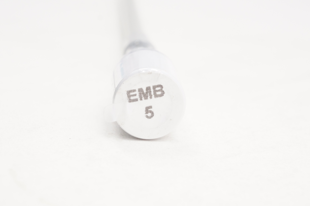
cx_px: 155
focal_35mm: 80
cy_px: 103
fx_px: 684
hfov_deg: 25.5
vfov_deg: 17.1
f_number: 8
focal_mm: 53
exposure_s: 1/250
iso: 3200
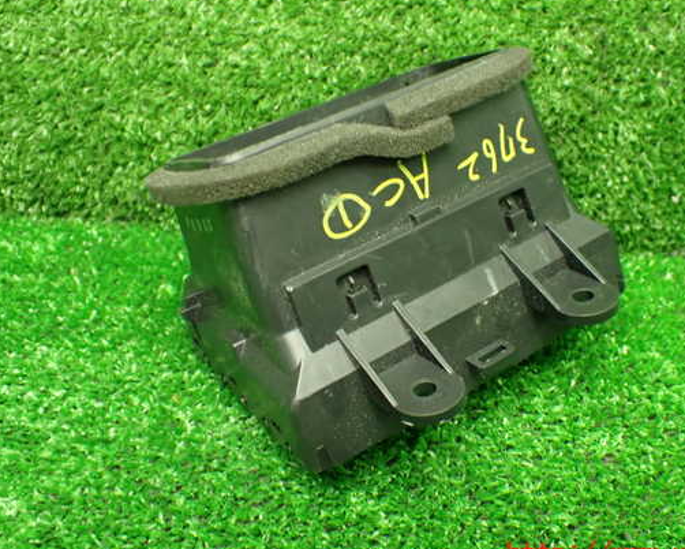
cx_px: 405
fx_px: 852
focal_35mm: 42
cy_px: 265
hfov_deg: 43.6
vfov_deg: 35.7
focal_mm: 6.37
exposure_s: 1/50
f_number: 2.5
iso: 800
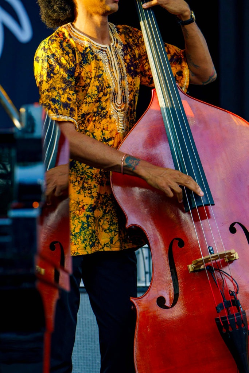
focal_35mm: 202
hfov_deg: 6.8
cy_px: 186
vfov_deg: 10.2
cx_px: 124
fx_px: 2095
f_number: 3.5
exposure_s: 1/500
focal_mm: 135
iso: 400
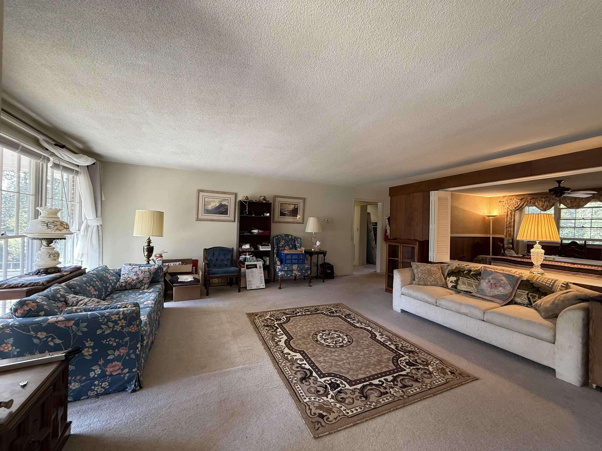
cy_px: 226
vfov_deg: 85.7
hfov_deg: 102.1
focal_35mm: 14
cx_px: 301
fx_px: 243
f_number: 2.2
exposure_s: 1/60
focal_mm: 2.22
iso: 250
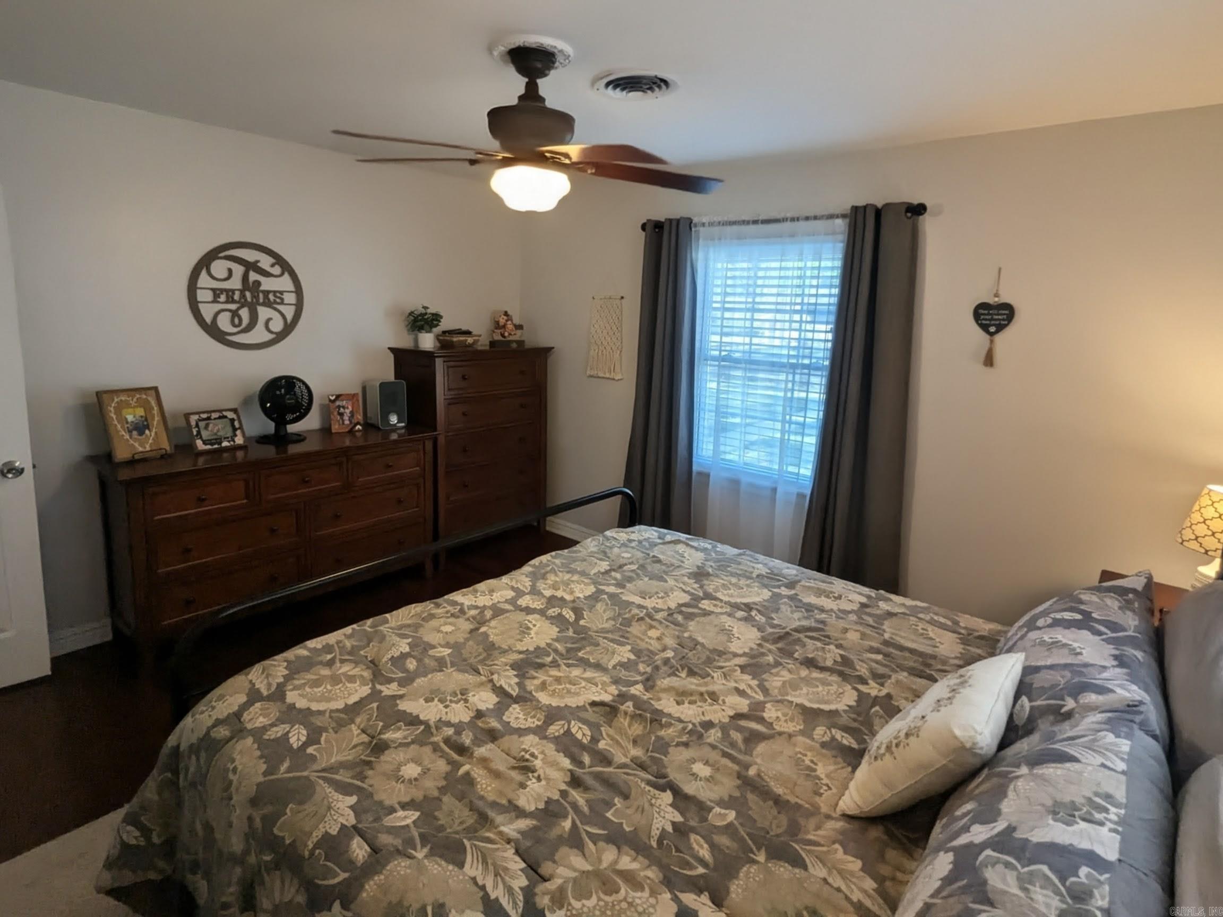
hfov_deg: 94.5
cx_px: 612
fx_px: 565
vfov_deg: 78.1
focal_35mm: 16
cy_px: 458
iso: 191
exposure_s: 1/120
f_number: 2.2
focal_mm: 2.35
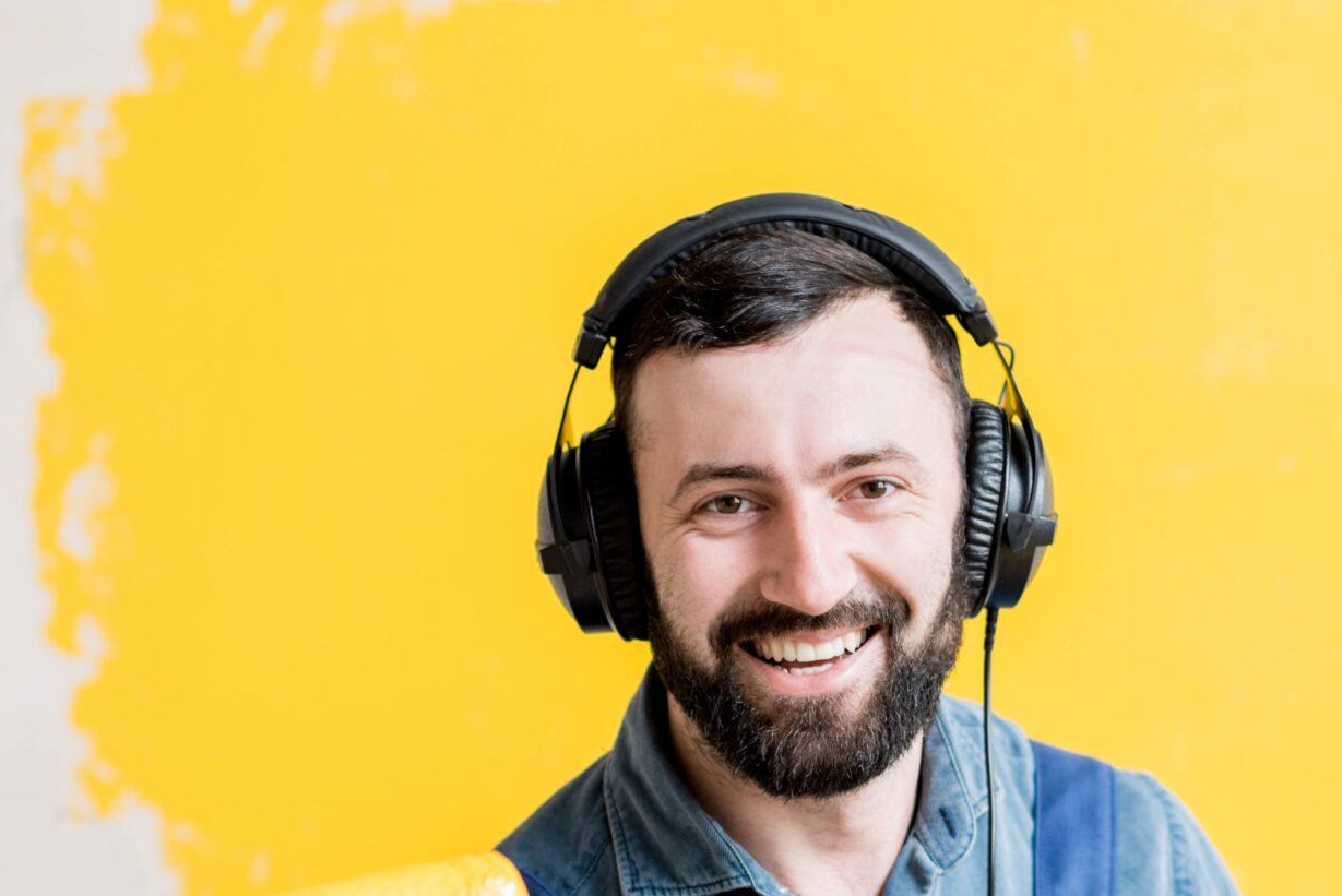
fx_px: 6602
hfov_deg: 11.6
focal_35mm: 177
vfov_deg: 7.8
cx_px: 923
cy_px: 612
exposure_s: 1/160
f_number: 2.2
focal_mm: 85
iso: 200
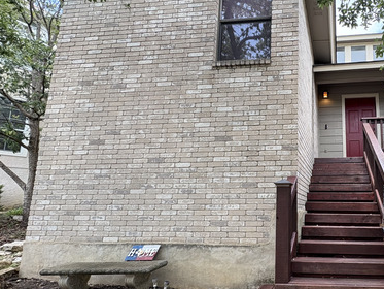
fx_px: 266
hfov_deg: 64.4
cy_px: 172
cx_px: 314
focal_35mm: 24
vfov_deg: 56.4
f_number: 2.2
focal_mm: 2.22
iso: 40
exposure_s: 1/169
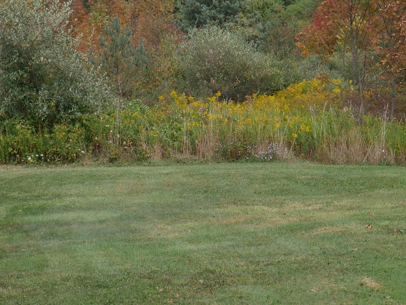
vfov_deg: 9.0
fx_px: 1924
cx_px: 217
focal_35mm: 164
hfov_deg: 12.0
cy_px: 33
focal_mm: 42
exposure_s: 1/400
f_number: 8
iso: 200
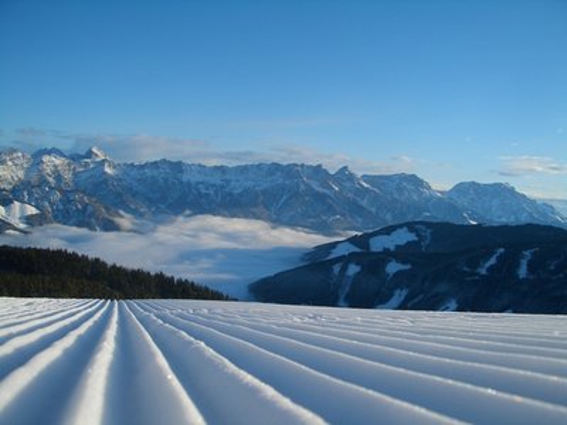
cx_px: 284
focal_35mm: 35
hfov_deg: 52.6
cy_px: 212
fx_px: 573
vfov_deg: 40.7
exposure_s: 1/500
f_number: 4.3
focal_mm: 5.8
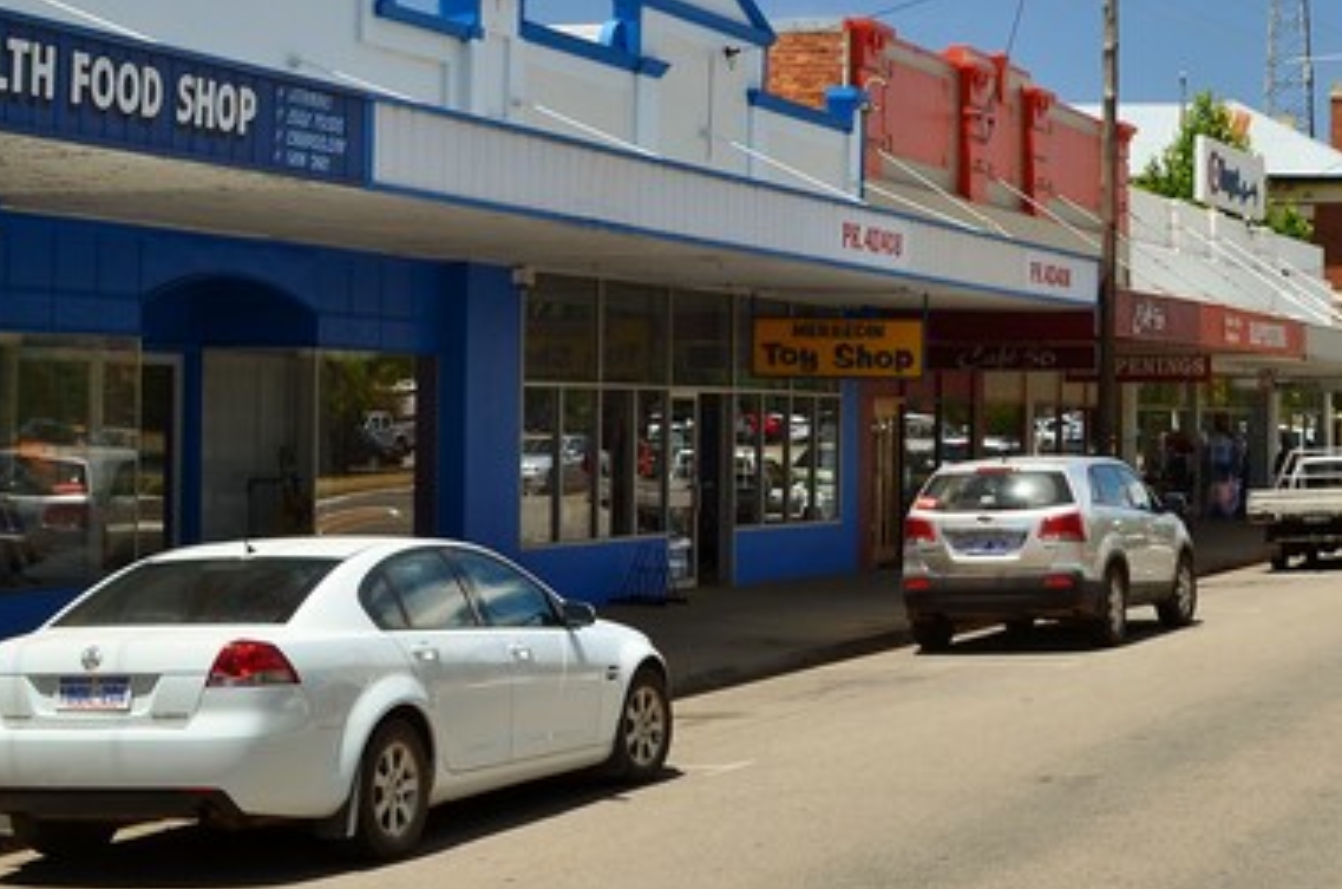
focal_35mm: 76
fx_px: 2827
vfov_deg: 17.8
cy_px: 335
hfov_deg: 25.9
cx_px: 1176
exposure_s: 1/100
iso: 200
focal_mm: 24
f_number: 11
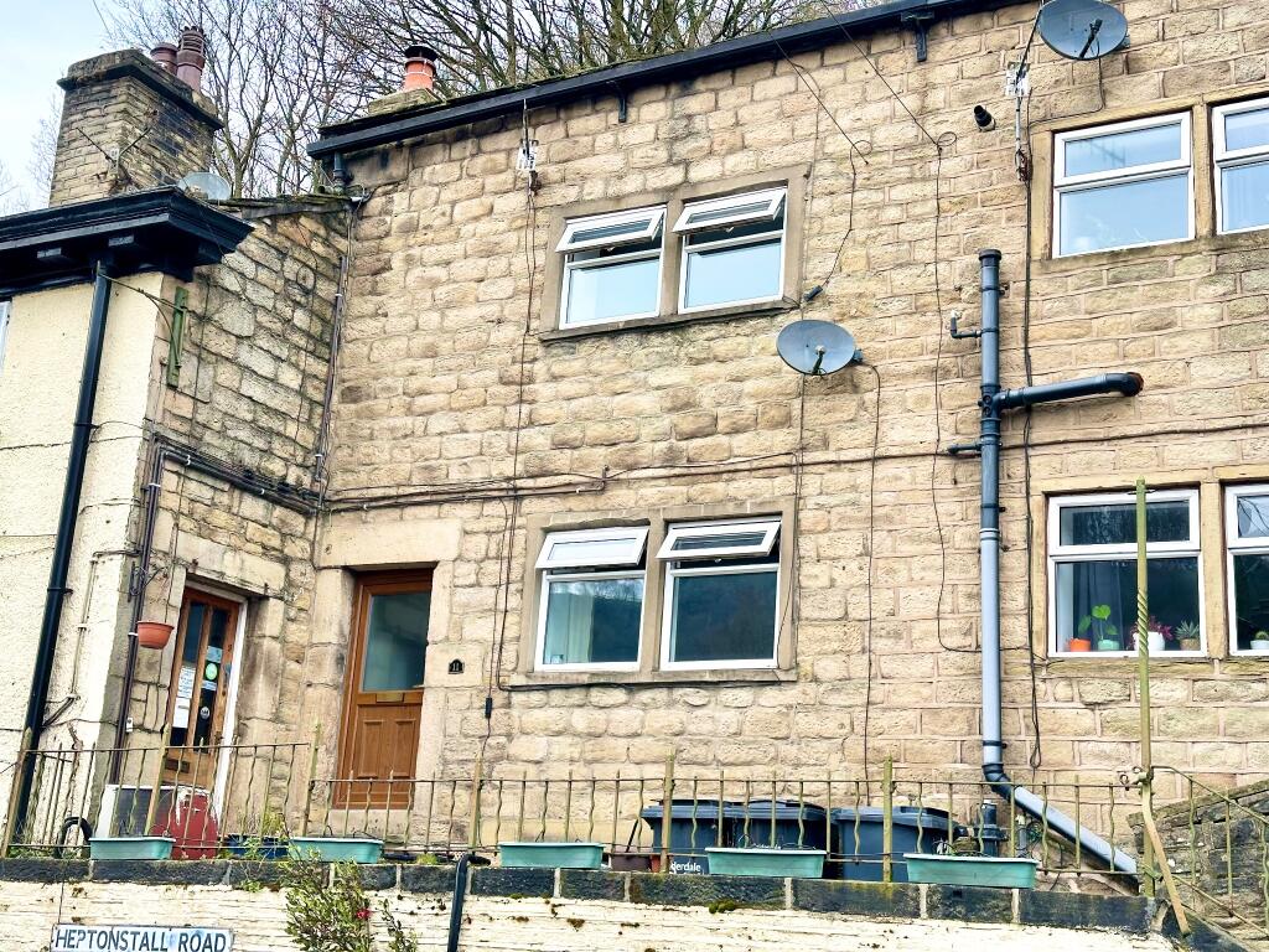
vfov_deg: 30.3
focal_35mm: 48
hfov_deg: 39.7
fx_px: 1760
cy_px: 476
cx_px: 634
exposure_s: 1/473
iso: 64
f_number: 1.78
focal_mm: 6.86
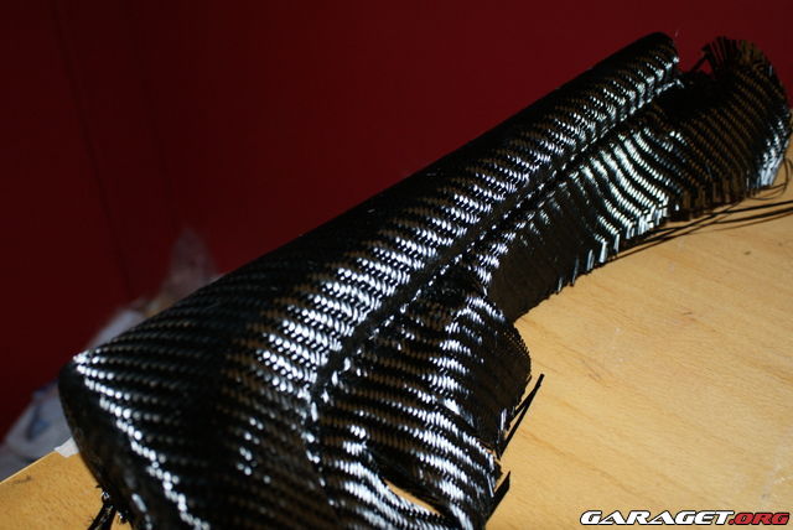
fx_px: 926
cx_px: 396
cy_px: 265
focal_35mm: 42
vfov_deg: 32.0
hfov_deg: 46.4
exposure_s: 1/60
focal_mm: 28
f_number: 5.6
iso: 400
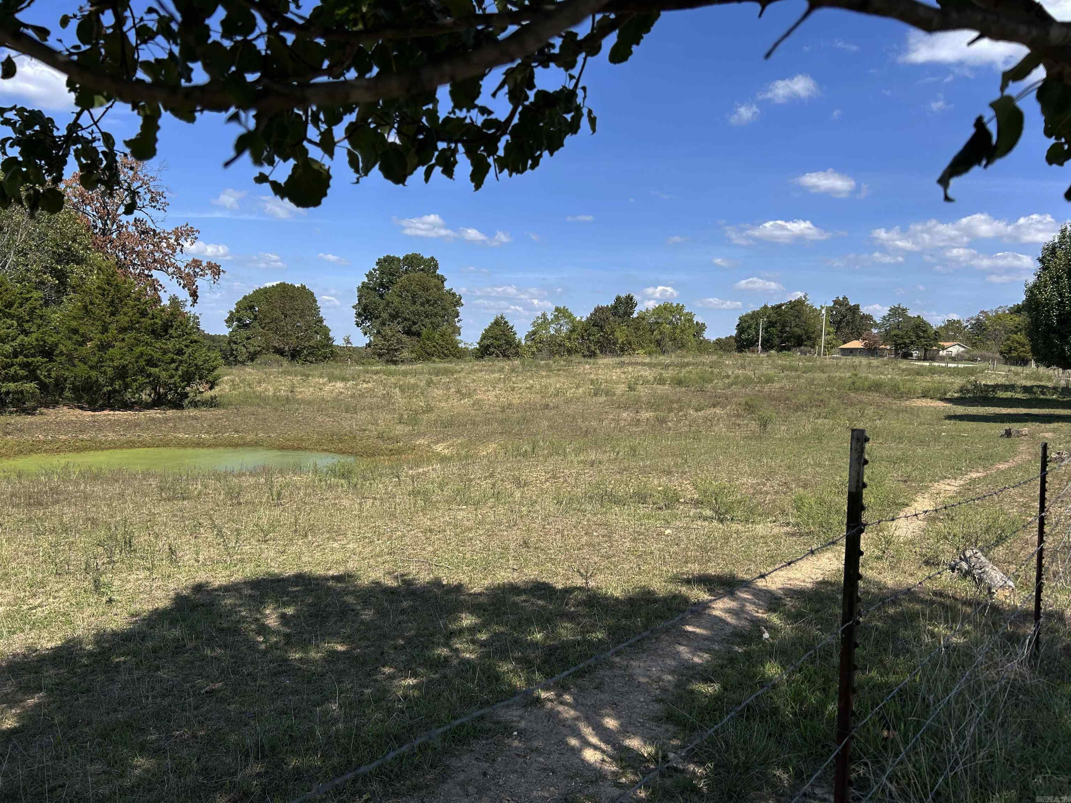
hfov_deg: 67.3
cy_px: 402
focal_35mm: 26
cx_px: 536
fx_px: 804
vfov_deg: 53.1
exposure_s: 1/3571
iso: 50
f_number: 1.5
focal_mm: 5.7
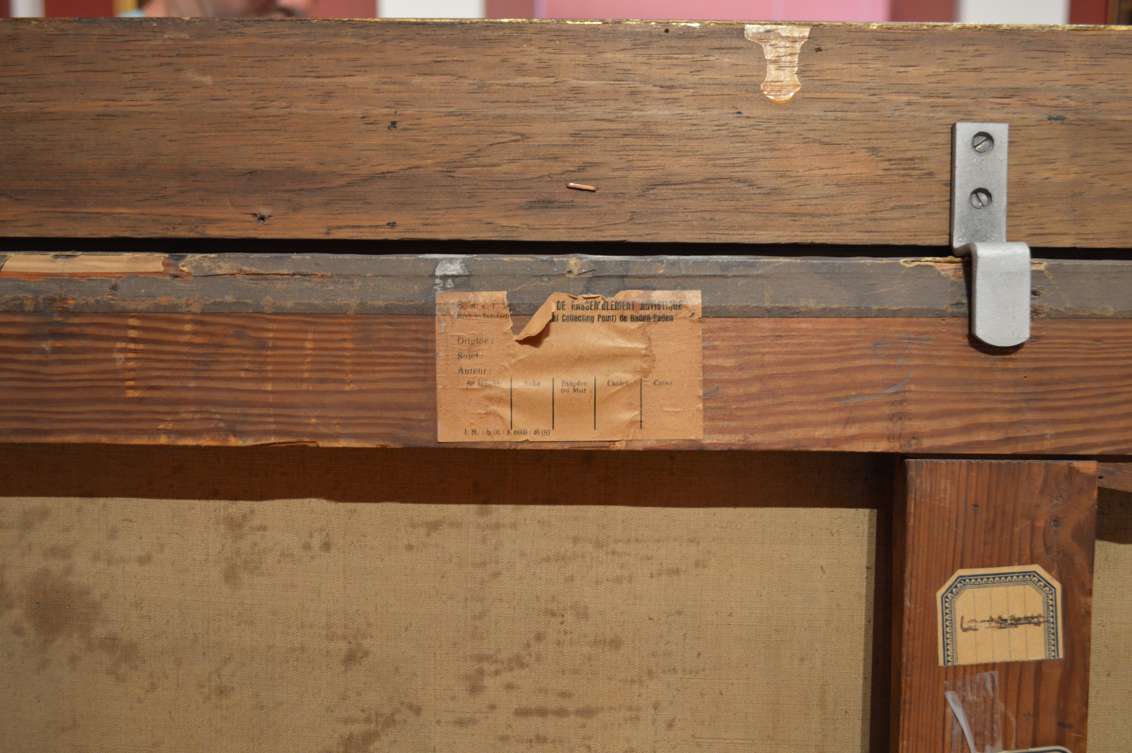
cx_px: 566
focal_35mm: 33
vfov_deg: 39.9
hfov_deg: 57.3
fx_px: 1037
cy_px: 376
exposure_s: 1/15
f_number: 3.8
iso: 900
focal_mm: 22
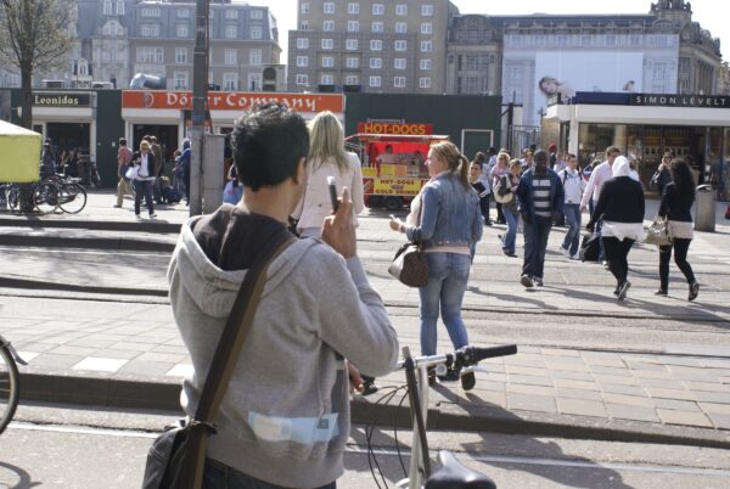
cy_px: 244
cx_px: 365
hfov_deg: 37.8
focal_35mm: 52
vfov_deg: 25.8
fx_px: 1066
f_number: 8
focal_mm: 35
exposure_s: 1/125
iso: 100
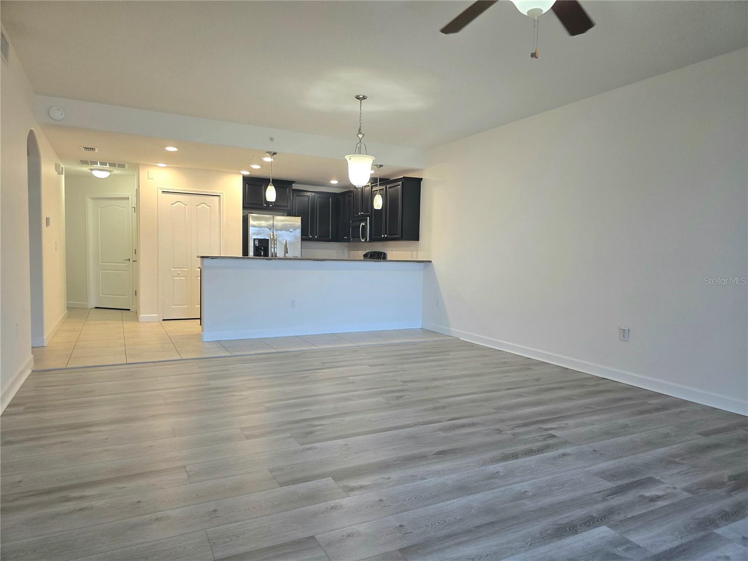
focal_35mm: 23
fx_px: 497
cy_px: 280
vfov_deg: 58.9
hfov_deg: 73.9
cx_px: 374
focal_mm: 6.3
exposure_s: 1/120
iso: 200
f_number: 1.7
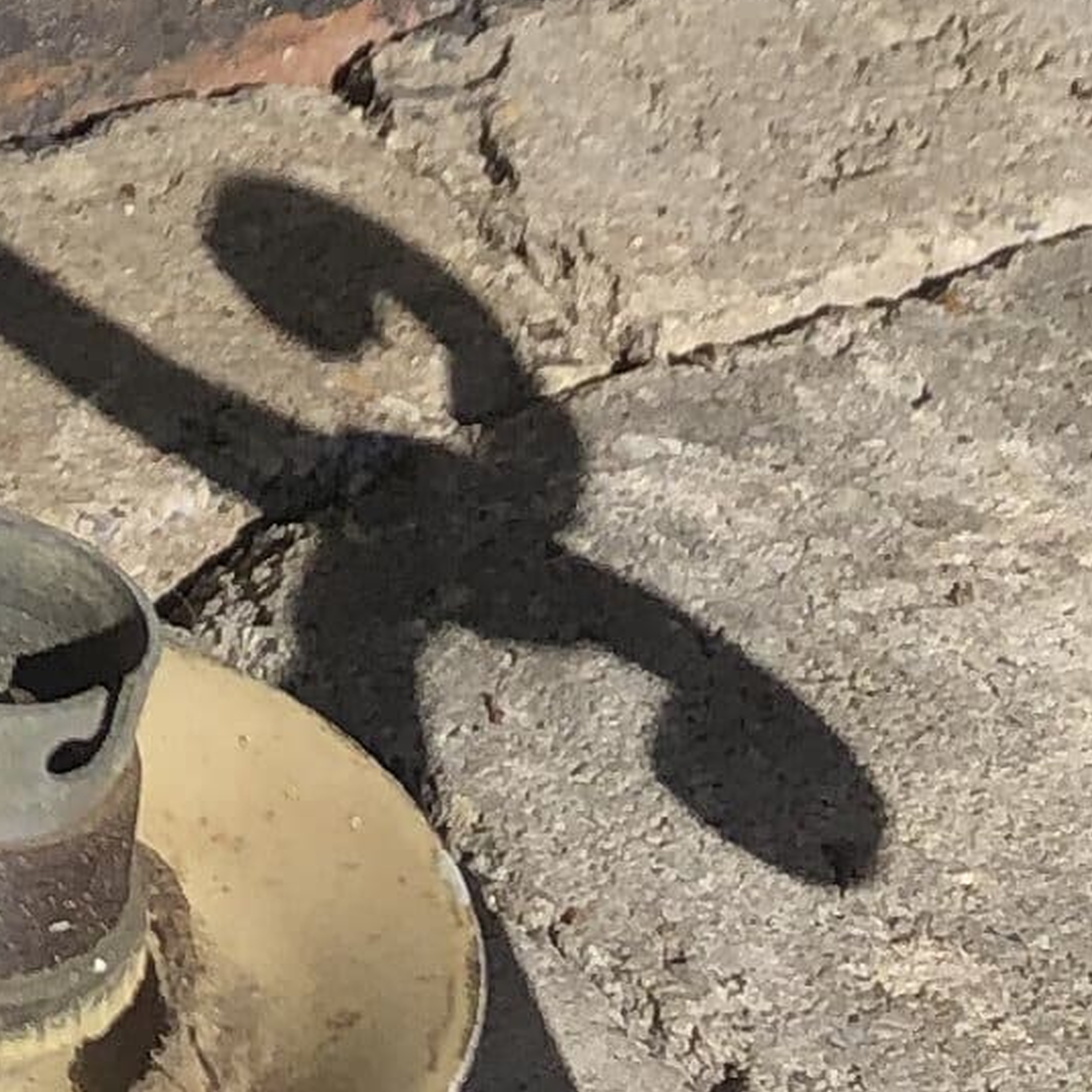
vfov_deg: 9.2
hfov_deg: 8.9
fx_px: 6638
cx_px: -972
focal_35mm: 186
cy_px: -471
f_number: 1.8
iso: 20
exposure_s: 1/2114
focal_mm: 3.99
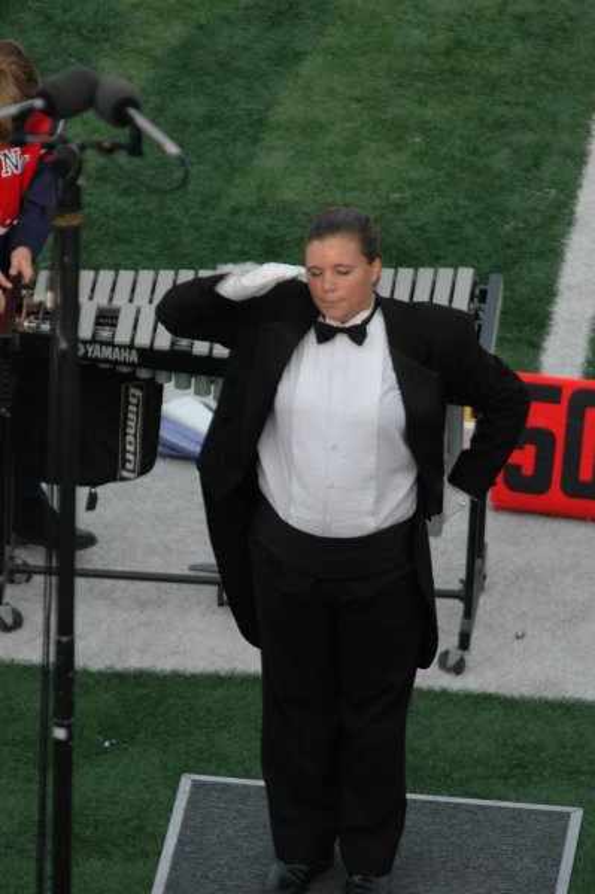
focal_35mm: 600
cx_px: 298
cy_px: 447
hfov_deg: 2.3
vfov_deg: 3.4
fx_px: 14900
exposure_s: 1/320
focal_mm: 400
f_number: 5.6
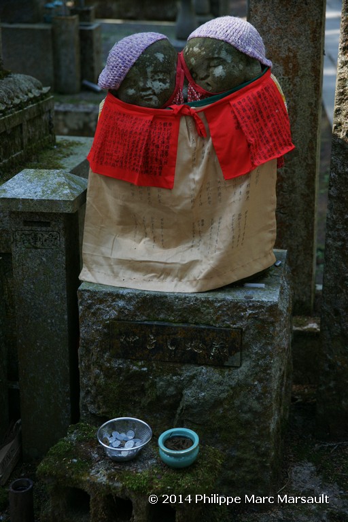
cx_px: 174
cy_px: 261
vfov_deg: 33.4
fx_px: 870
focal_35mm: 60
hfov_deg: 22.6
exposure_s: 1/160
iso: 400
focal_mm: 60
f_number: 4
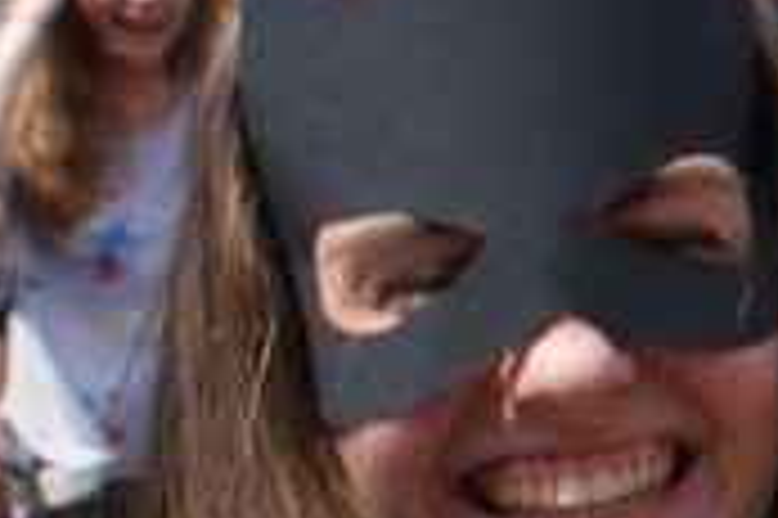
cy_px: 232
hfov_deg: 8.1
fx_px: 4879
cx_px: 2159
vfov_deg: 6.1
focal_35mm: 226
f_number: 10
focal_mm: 26
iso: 100
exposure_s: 1/160
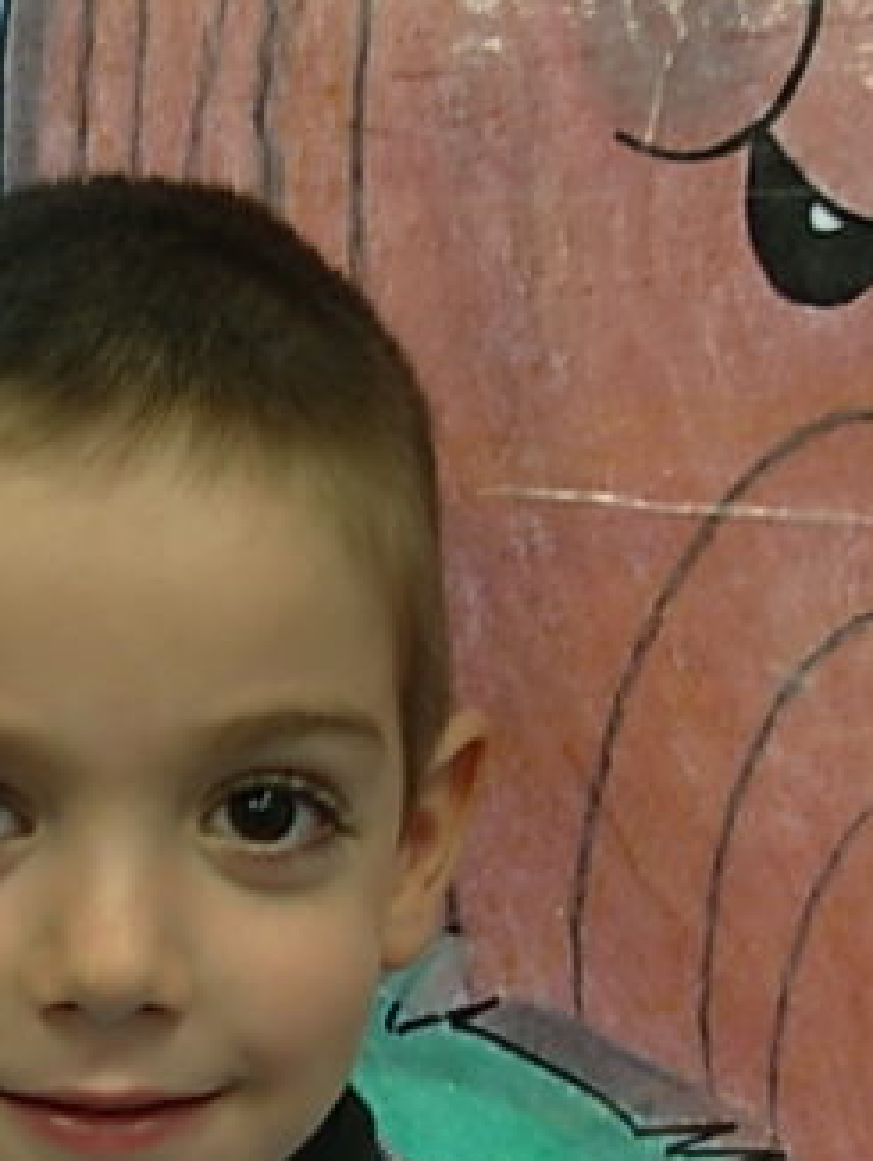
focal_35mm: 102
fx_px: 3425
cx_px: 221
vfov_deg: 19.1
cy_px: 840
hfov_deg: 14.5
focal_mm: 8.5
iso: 50
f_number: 3.2
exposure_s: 1/10.7
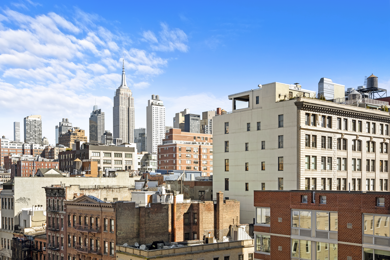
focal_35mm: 40
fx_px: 433
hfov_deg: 48.4
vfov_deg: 33.4
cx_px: 195
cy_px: 130
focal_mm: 40
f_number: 11
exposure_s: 1/160
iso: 320
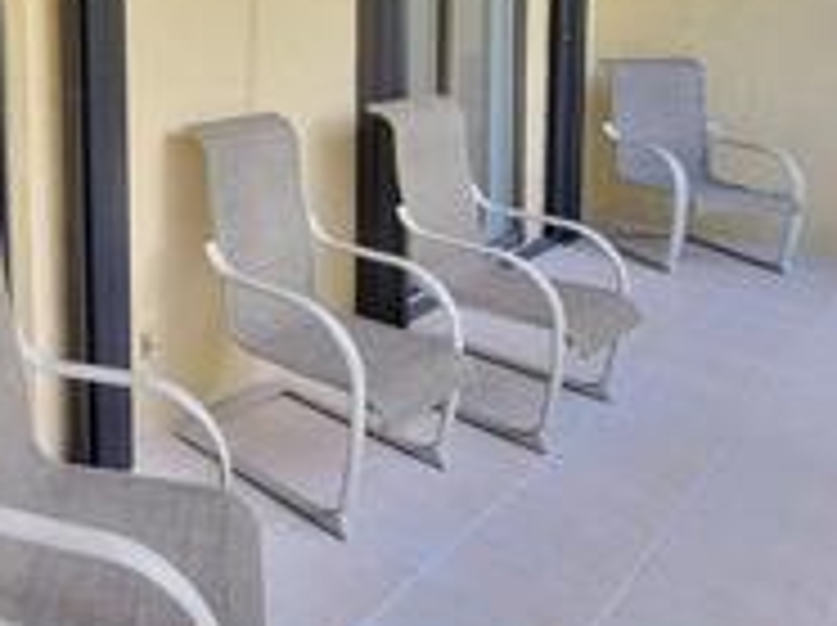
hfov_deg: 48.5
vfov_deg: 45.2
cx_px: -50
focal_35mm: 28
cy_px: 68
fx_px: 676
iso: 64
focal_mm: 2.2
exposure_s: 1/60
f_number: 2.2
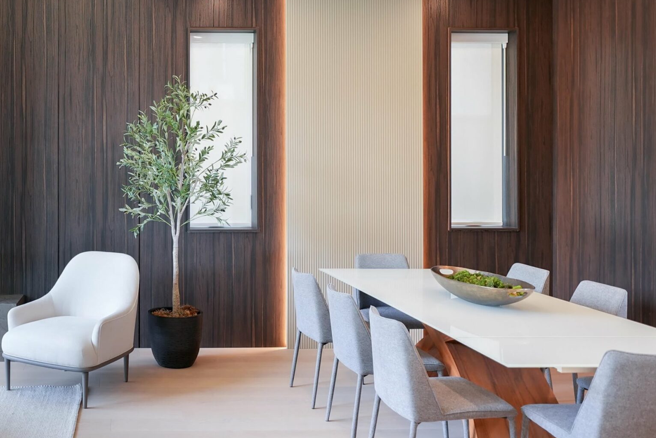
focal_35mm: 35
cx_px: 152
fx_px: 638
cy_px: 183
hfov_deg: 51.7
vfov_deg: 37.8
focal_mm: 20.6
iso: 200
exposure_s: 1/250
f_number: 2.8
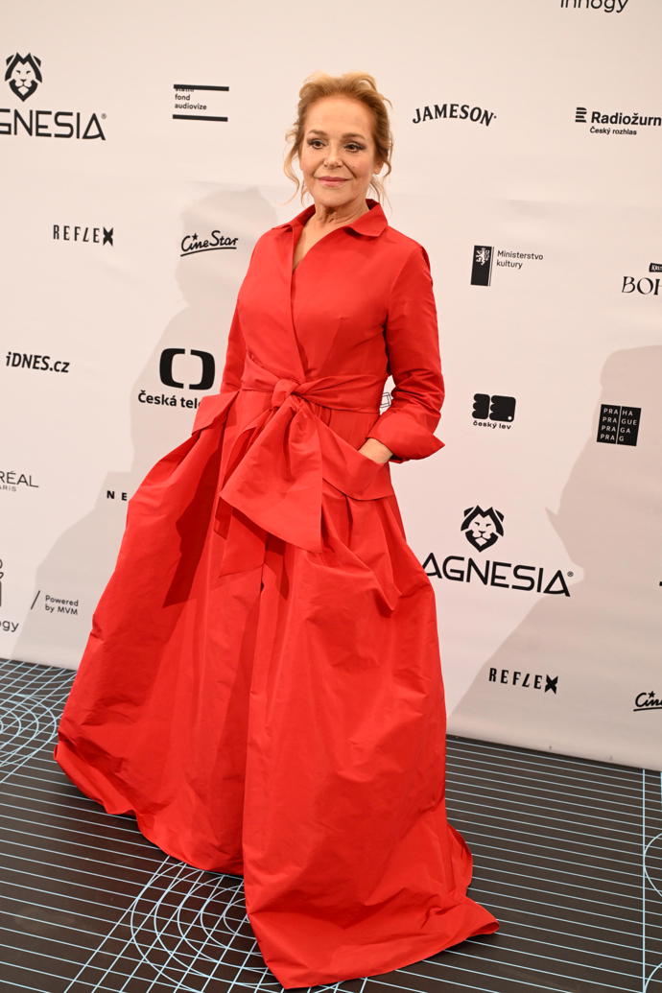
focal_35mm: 41
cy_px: 496
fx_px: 1131
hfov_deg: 32.6
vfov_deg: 47.4
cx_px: 331
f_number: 5
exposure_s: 1/160
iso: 3200
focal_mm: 41
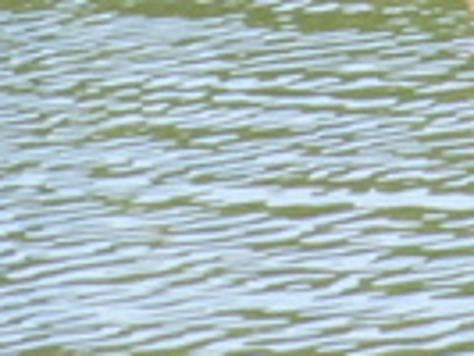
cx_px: 339
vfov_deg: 1.7
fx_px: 11691
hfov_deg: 2.3
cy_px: -541
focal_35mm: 853
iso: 100
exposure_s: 1/100
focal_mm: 25.3
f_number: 5.8
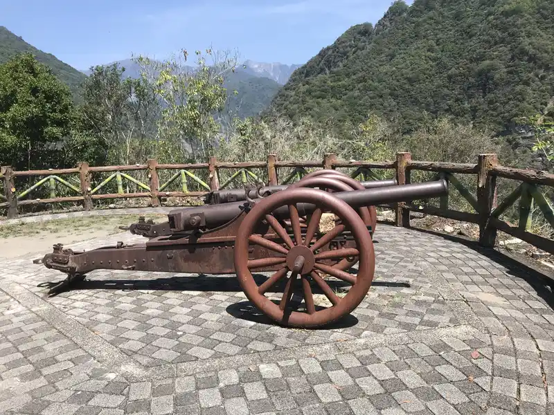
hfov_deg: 63.4
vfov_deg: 49.7
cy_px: 208
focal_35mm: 28
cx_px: 277
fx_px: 448
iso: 20
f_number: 1.8
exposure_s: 1/1182
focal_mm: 3.99
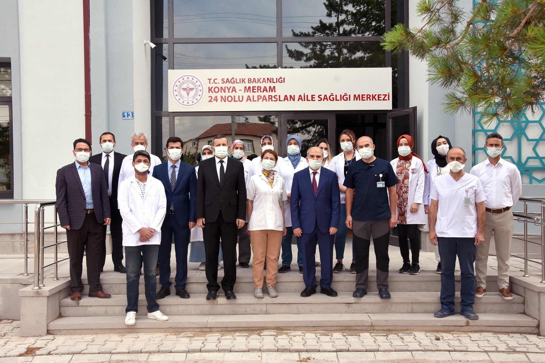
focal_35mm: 38
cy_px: 182
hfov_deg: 51.3
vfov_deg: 35.5
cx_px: 272
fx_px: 568
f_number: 8
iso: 640
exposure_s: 1/500
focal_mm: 25
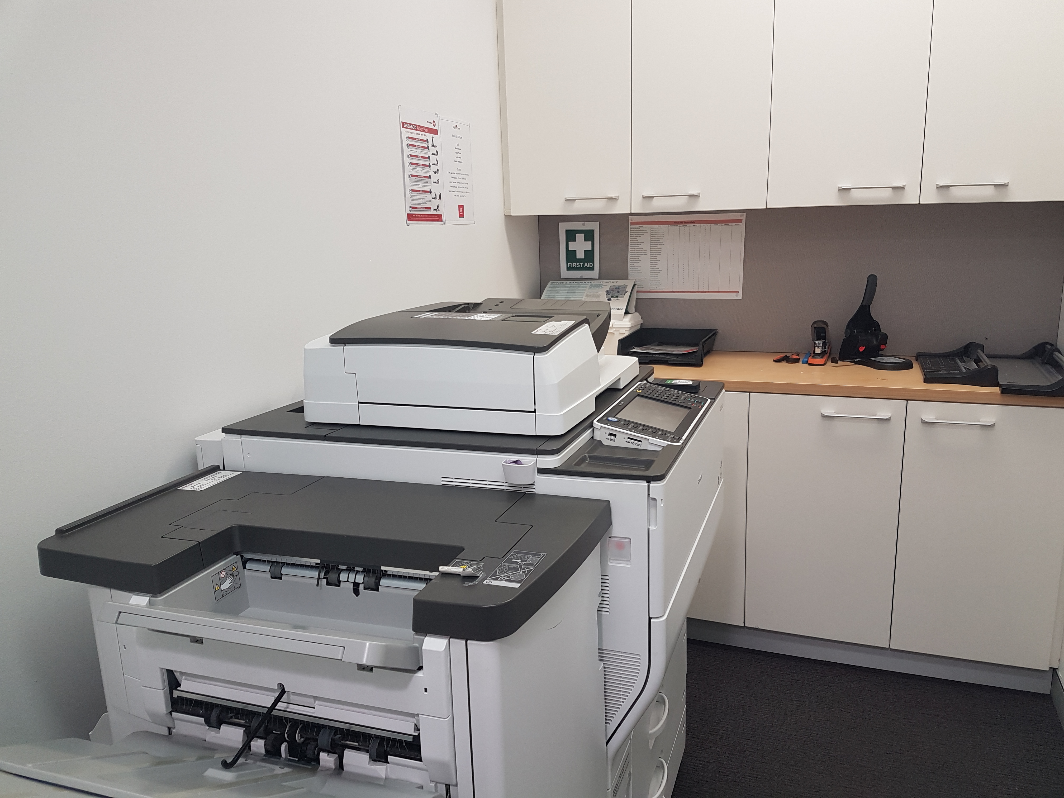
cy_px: 399
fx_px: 799
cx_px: 532
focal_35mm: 26
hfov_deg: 67.3
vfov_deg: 53.1
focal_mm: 4.2
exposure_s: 1/50
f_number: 1.7
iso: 50
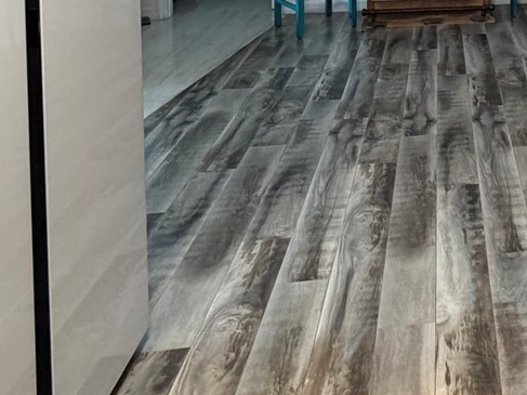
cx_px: 532
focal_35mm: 46
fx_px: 700
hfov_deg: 36.8
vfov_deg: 25.4
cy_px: -164
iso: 200
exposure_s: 1/60
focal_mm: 2.22
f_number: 2.2
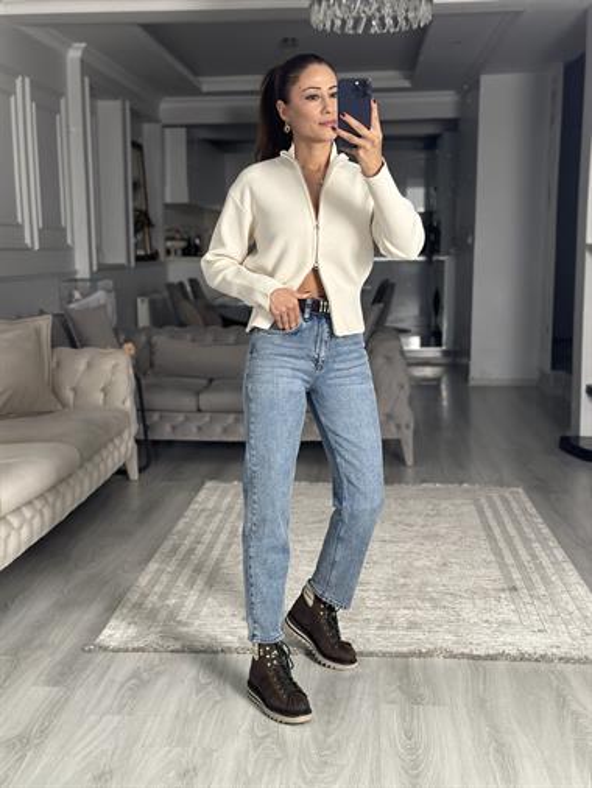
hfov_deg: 30.3
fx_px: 1094
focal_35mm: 48
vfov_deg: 39.6
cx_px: 296
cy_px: 394
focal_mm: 6.86
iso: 250
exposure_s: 1/100
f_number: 1.78
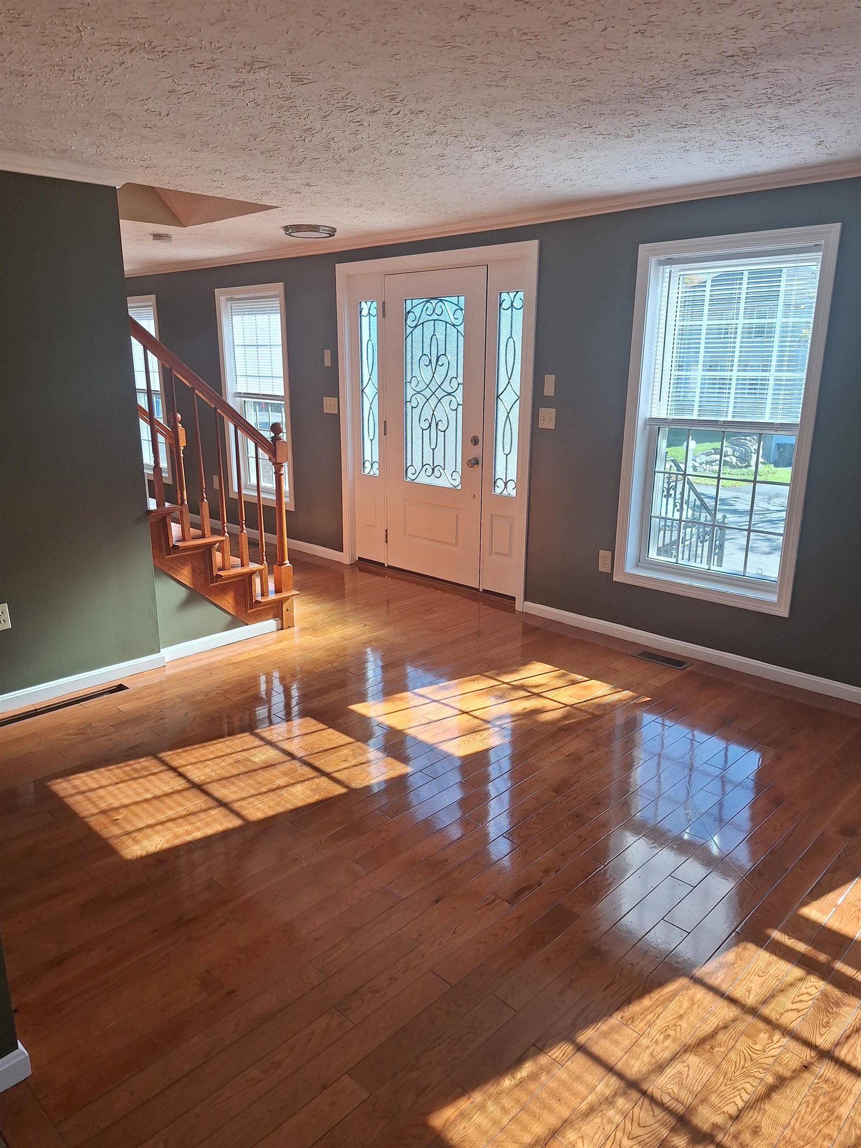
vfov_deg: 73.9
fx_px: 763
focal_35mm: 23
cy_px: 574
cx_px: 430
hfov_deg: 58.9
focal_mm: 5.54
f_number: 1.8
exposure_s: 1/339
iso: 40
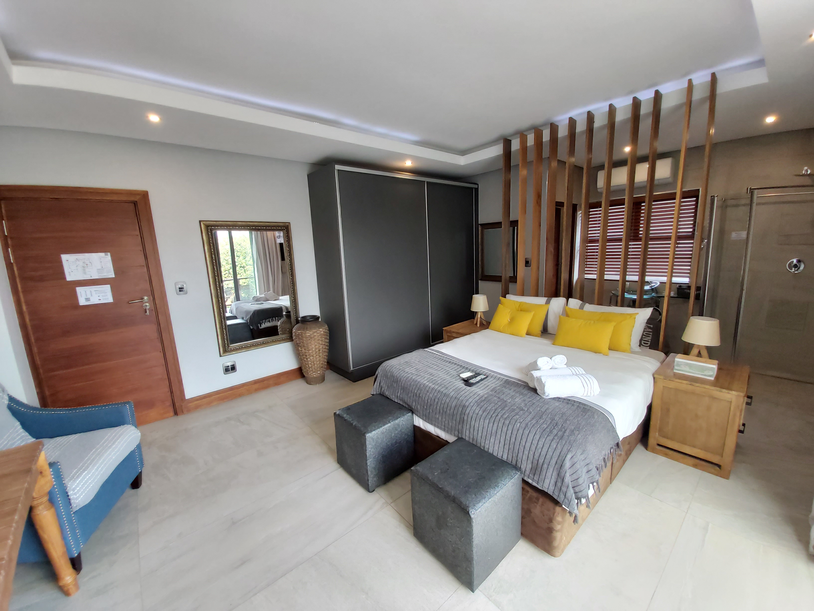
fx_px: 306
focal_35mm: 13
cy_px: 306
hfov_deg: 106.2
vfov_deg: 89.9
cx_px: 407
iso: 125
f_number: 2.2
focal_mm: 1.42
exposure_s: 1/50
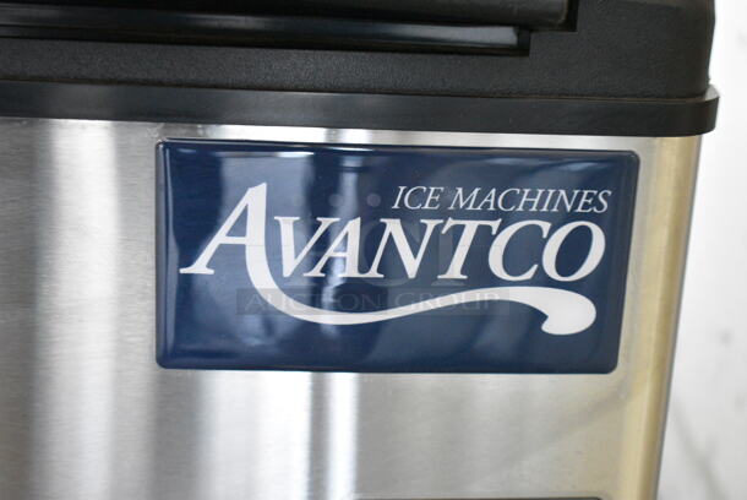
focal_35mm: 60
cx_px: 374
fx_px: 1246
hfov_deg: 33.4
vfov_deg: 22.7
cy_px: 250
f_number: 5.6
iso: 6400
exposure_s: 1/125
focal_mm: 40
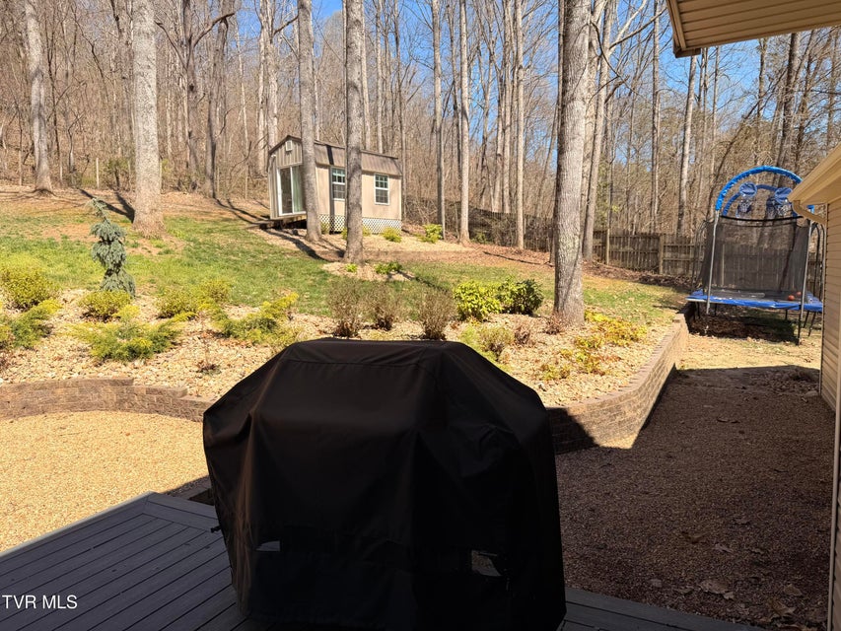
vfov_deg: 56.8
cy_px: 316
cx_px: 420
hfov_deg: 71.6
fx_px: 583
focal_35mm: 24
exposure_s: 1/2232
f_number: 1.78
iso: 80
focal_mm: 6.76
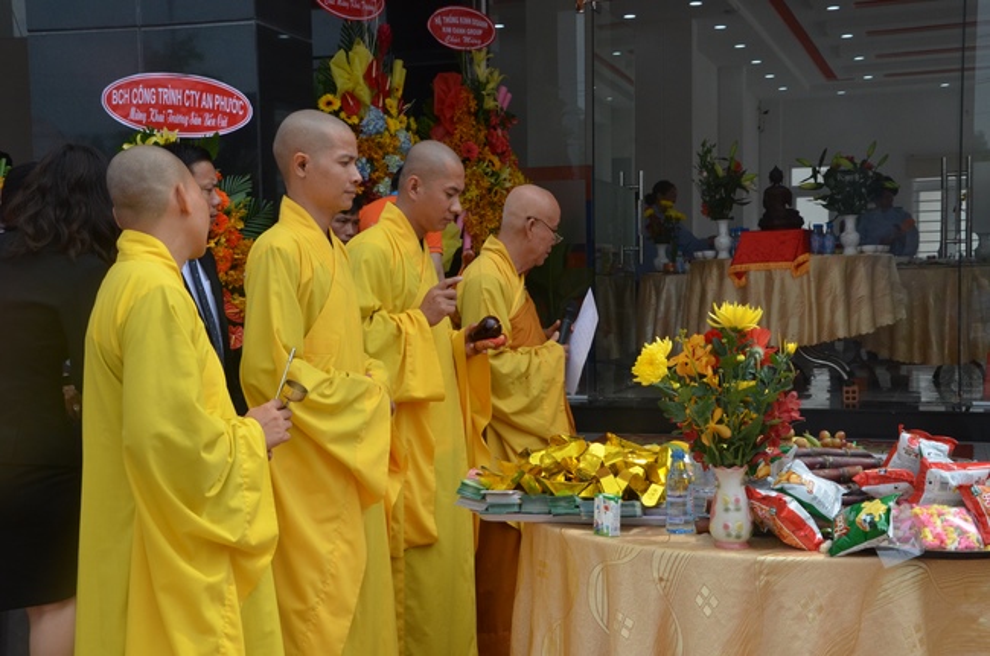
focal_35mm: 52
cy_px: 328
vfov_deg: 25.7
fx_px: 1441
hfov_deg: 37.9
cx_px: 495
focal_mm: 35
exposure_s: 1/800
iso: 1000
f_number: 14
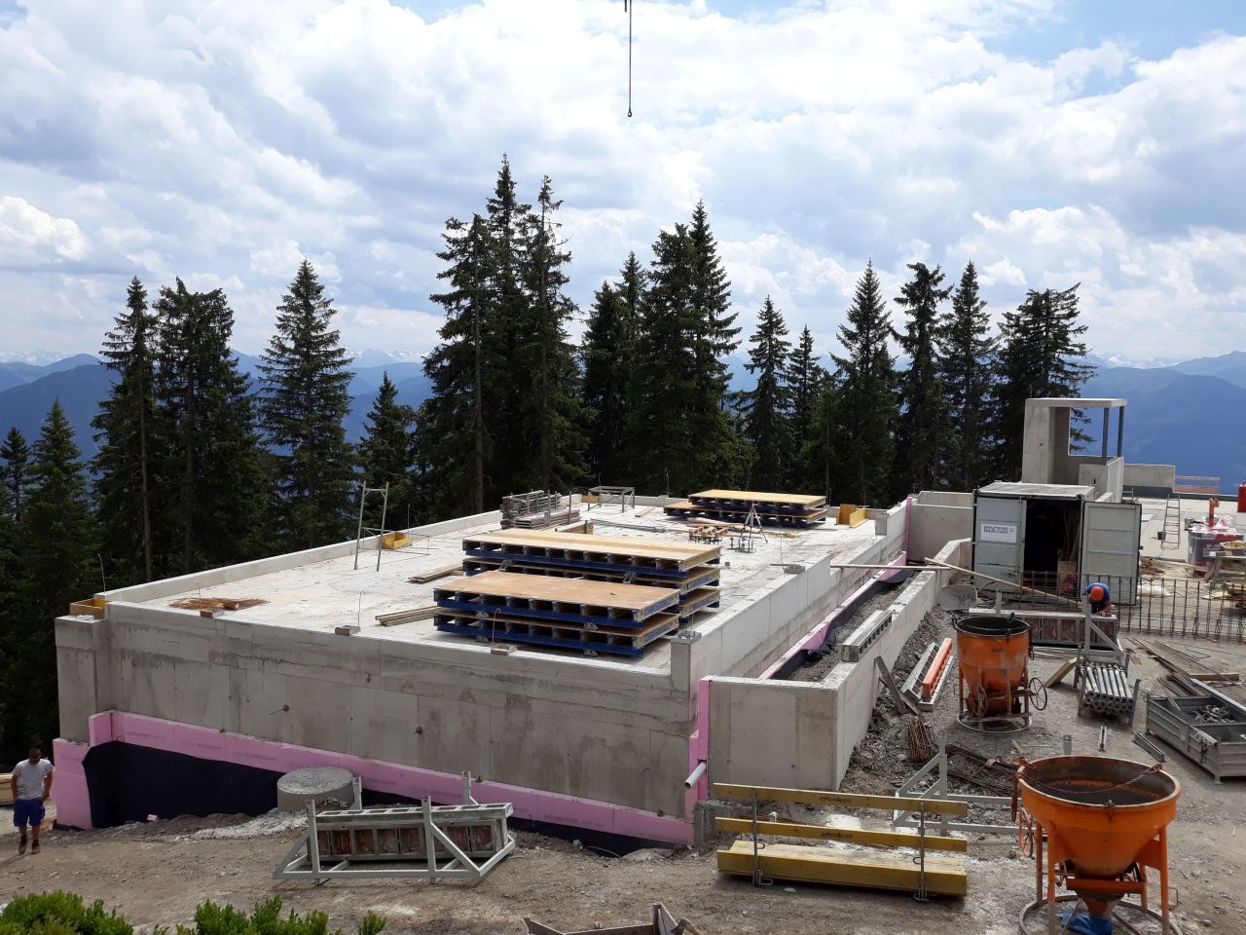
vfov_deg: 51.4
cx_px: 623
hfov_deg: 65.3
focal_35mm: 27
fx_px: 972
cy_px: 468
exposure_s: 1/2016
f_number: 1.7
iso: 40
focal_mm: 3.71
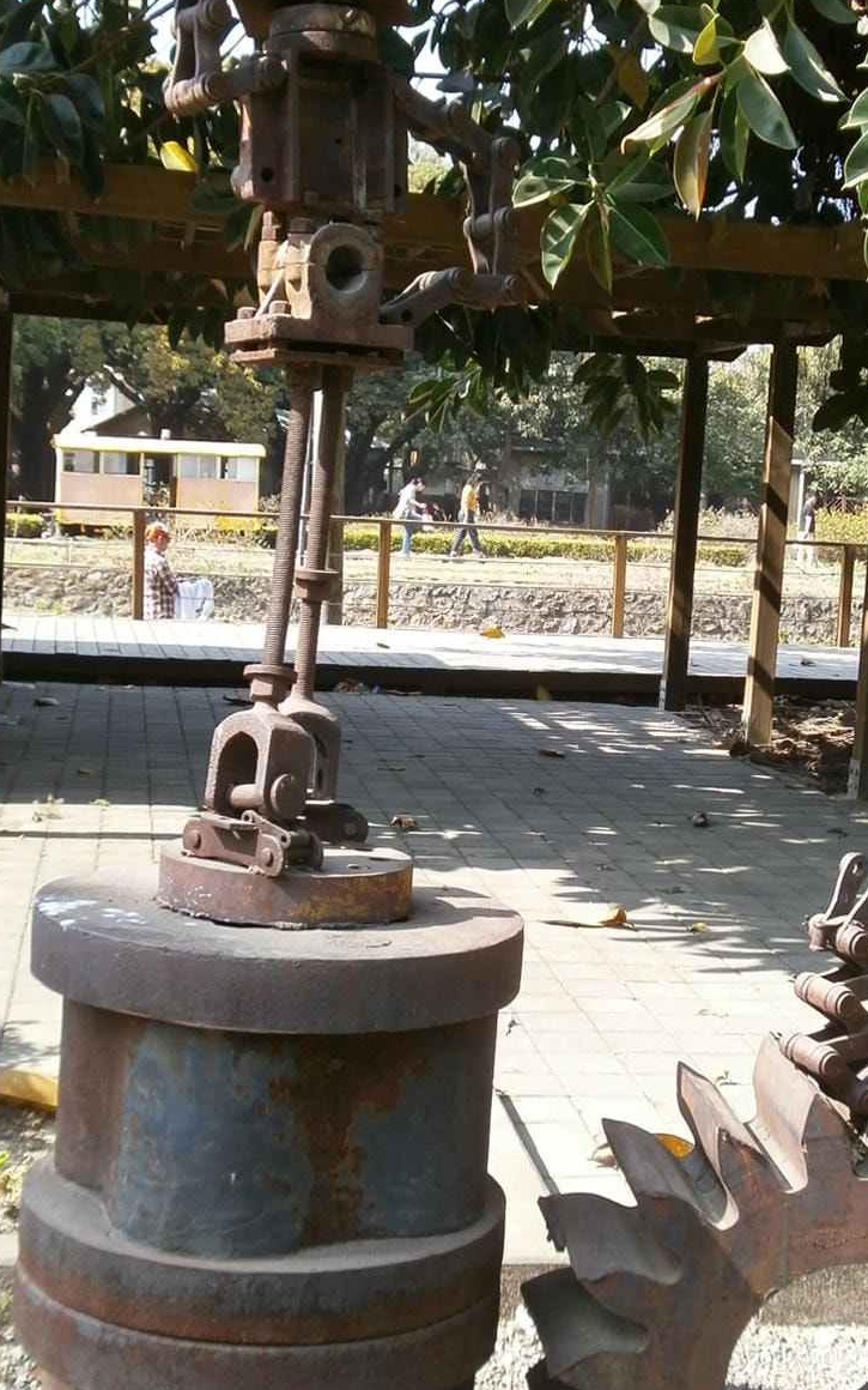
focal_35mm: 57
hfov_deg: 22.7
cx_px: 511
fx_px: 2157
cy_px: 712
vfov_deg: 35.7
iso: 100
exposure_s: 1/200
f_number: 3.4
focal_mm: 6.9
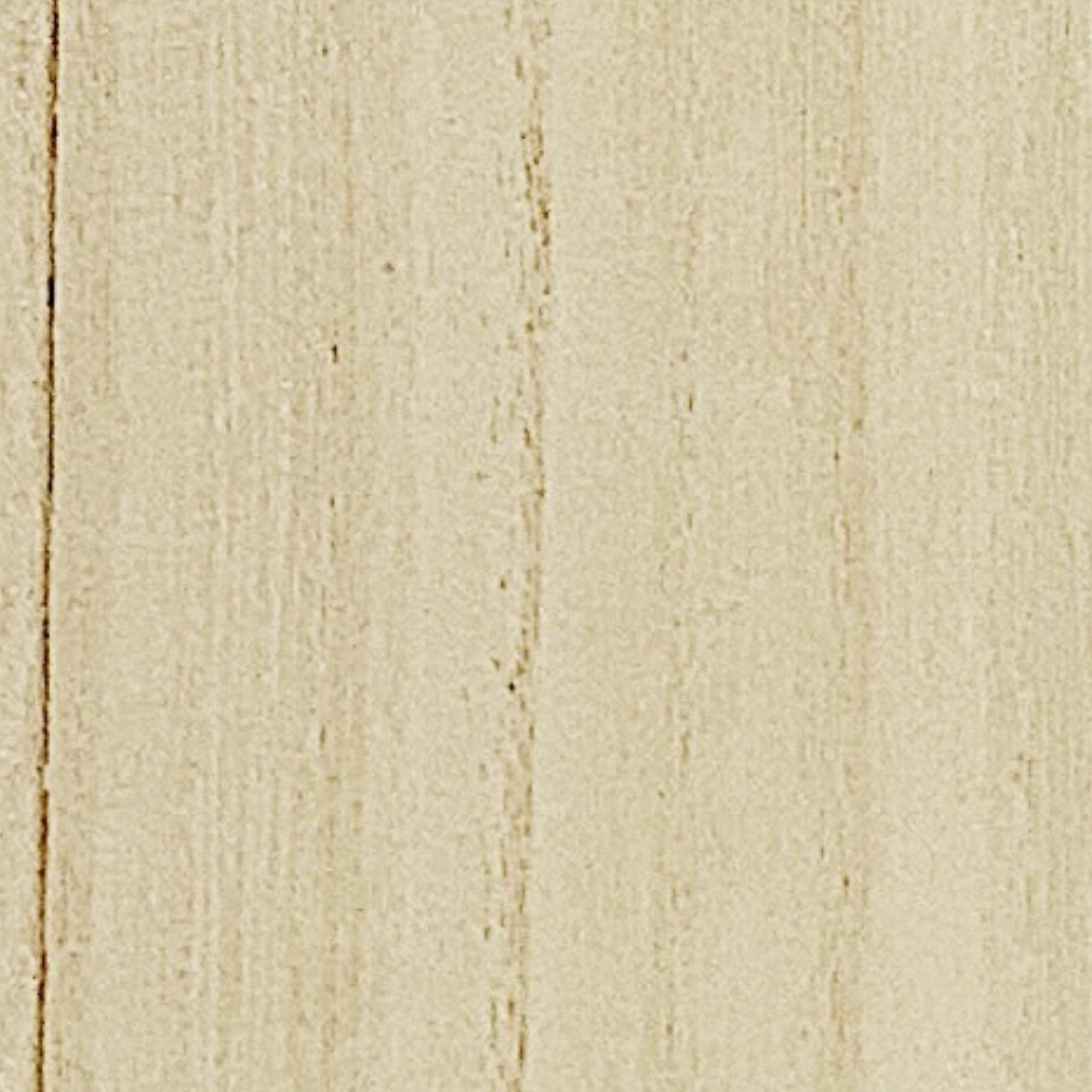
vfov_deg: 4.3
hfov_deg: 4.3
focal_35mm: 399
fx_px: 14240
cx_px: 2142
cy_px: -1031
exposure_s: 1/49
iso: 64
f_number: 2.4
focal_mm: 6
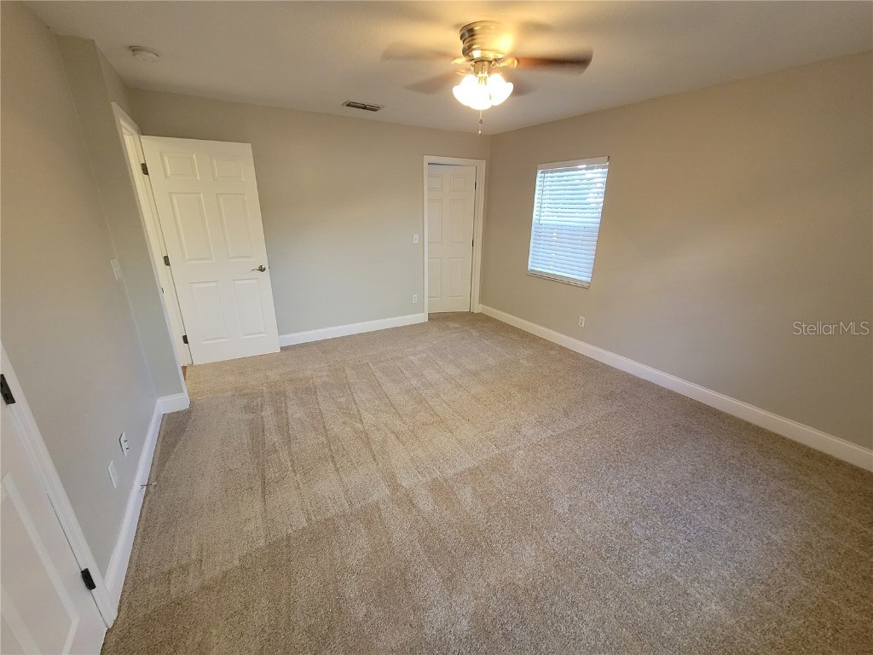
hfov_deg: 106.2
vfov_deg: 89.9
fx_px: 328
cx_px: 436
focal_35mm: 13
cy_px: 328
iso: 400
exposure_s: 1/40
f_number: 2.2
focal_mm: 2.2
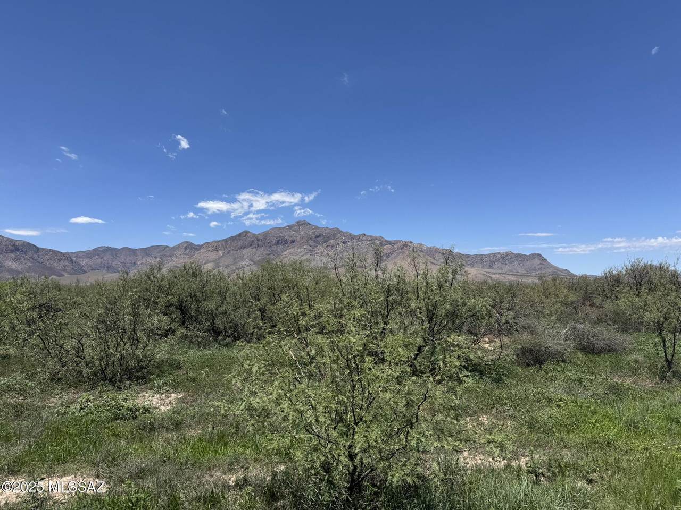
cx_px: 340
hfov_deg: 71.6
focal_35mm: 24
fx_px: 472
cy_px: 255
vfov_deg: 56.8
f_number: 1.78
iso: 80
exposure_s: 1/5348
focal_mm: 6.76
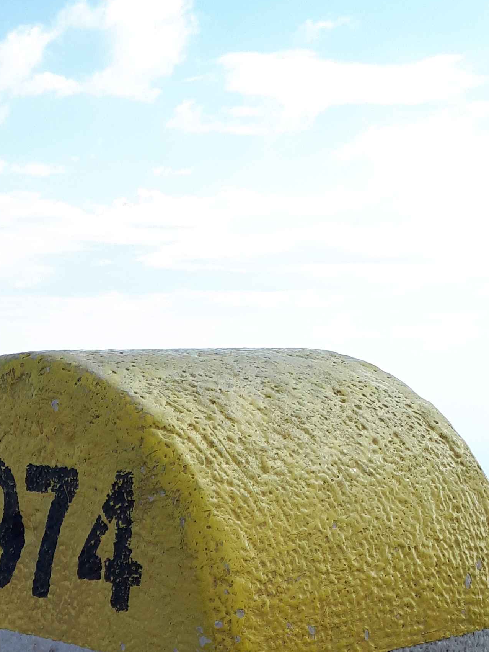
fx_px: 1375
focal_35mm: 73
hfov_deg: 19.3
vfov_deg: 24.2
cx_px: -60
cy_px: 785
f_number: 1.9
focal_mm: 3.6
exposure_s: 1/1131
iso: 40
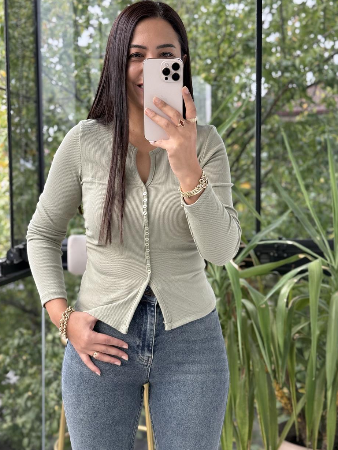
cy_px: 216
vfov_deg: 36.8
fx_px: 677
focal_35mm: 52
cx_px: 160
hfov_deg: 28.0
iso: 50
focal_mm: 6.76
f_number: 1.78
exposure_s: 1/135
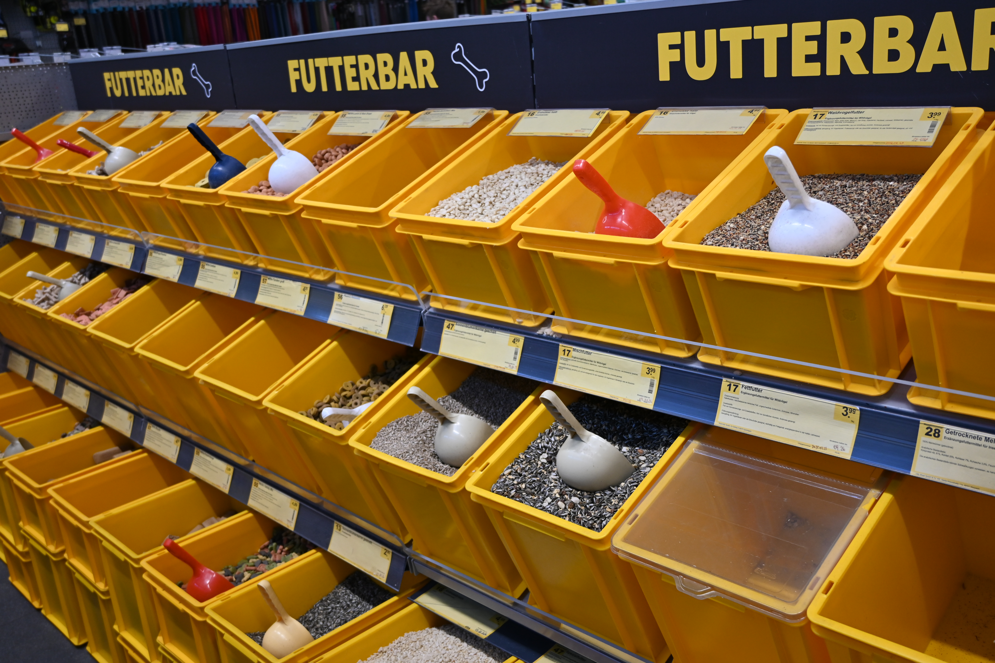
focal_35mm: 34
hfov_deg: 55.1
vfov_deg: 38.4
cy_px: 332
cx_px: 498
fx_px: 953
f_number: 3.8
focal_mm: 23
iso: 400
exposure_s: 1/125
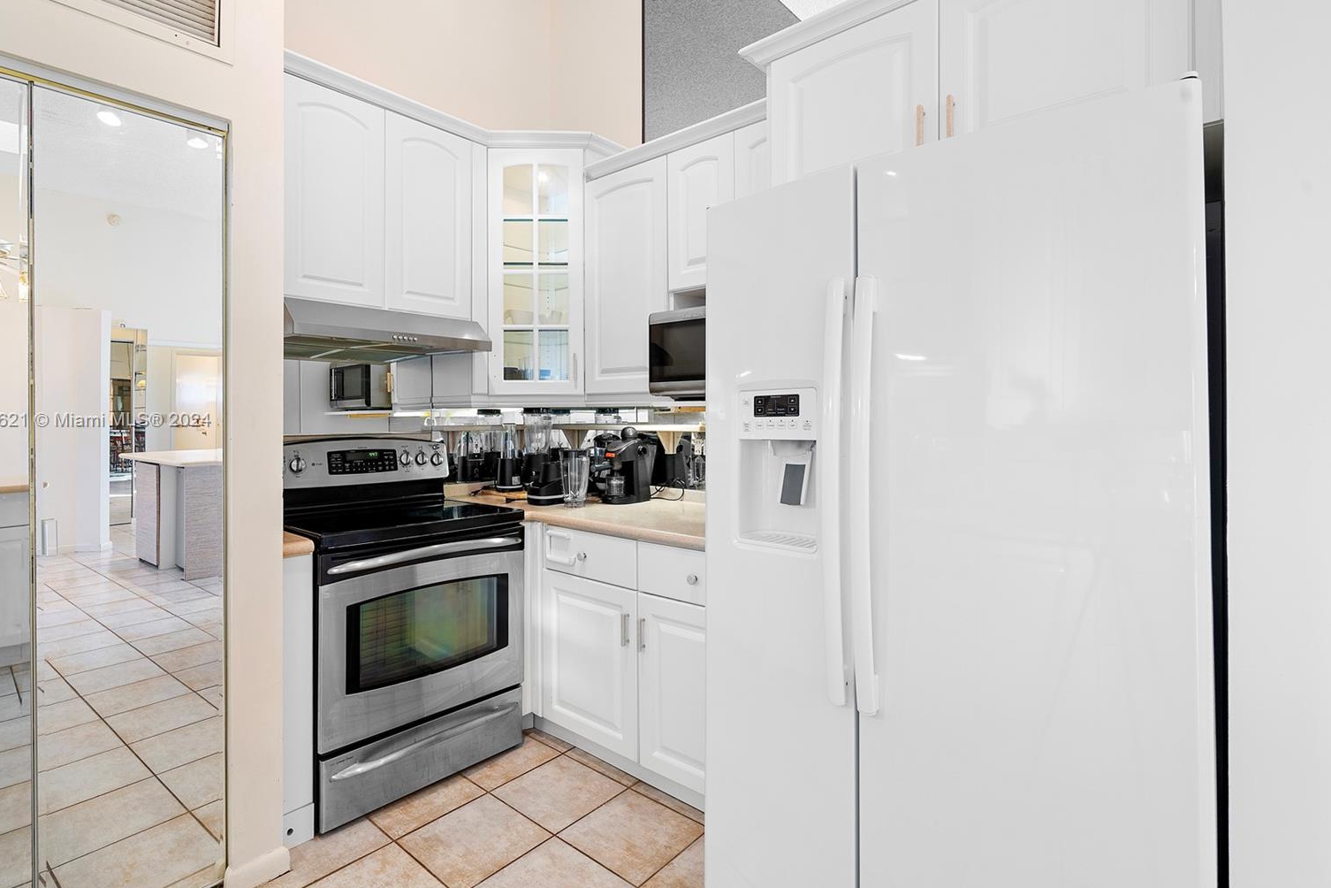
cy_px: 421
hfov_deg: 93.2
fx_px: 628
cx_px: 635
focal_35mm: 17
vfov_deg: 70.4
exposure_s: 1/2
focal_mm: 16
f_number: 8
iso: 400
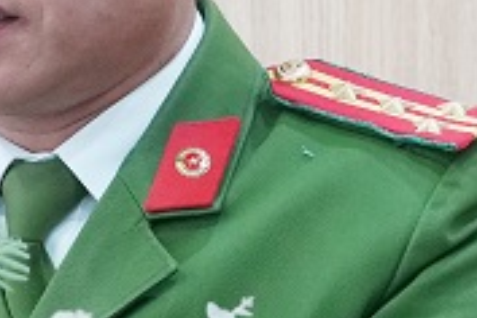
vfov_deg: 3.3
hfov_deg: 4.8
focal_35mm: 422
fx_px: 5591
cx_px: -660
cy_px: 11
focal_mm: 49
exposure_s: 1/125
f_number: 4
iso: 2500
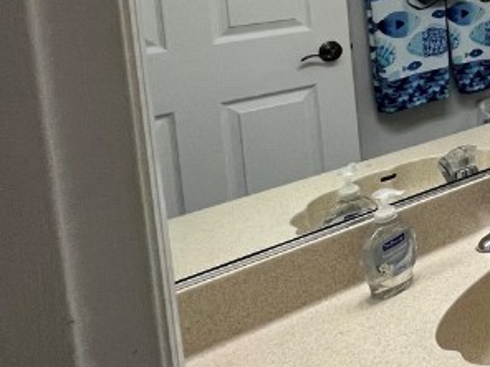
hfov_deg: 25.7
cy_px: -31
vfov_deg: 29.2
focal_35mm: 45
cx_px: 795
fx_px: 637
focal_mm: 1.57
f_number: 1.8
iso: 160
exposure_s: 1/120
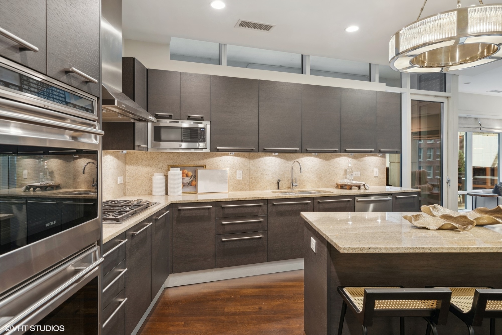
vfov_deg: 59.5
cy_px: 168
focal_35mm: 21
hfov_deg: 81.2
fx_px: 293
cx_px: 251
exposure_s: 1/2.5
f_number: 7.1
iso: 320
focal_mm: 21
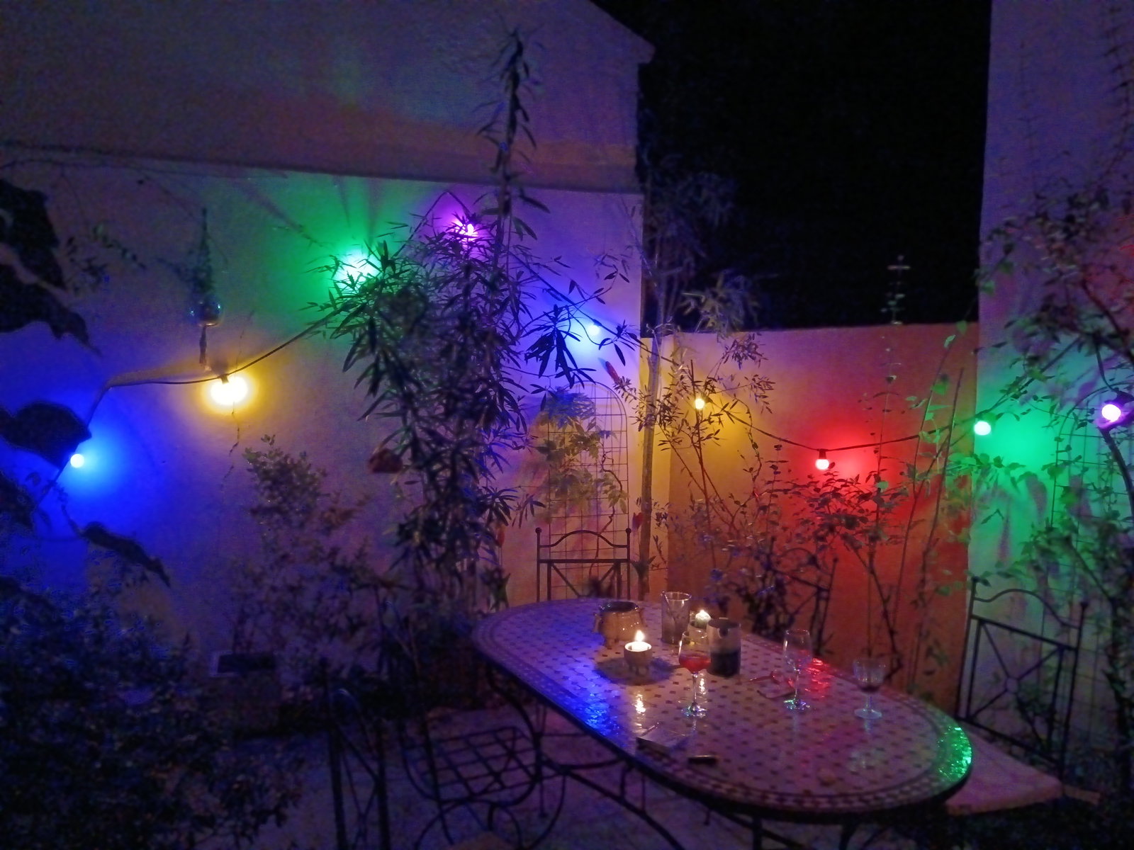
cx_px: 567
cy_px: 425
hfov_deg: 65.3
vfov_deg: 51.4
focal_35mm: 27
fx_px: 885
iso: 5903
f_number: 1.9
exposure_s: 1/33.3
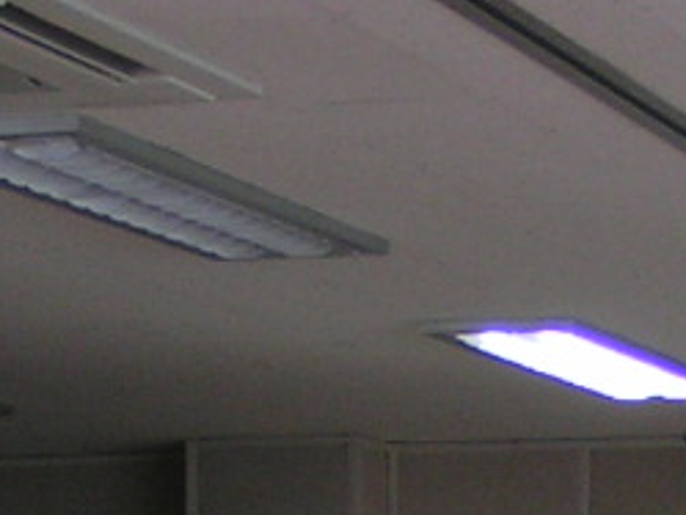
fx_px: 3866
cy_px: 1124
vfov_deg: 7.3
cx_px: 879
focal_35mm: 195
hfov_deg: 10.0
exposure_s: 1/40
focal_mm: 5.8
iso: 64
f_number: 2.8
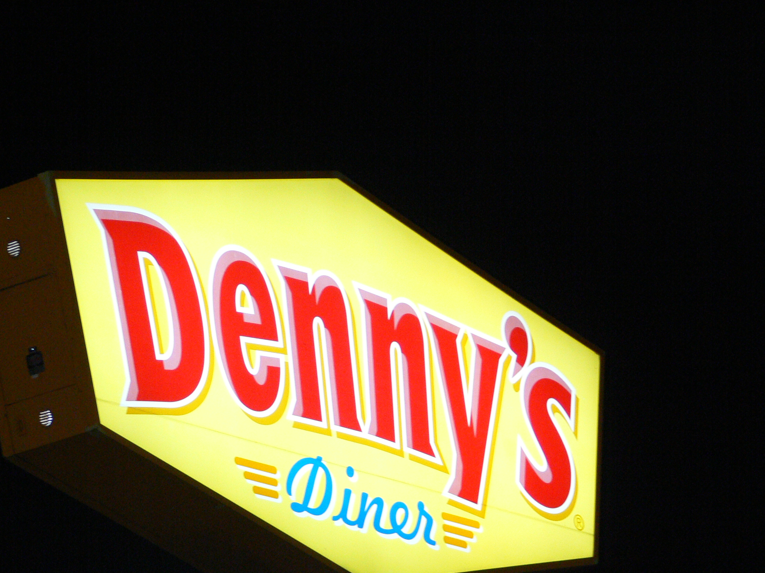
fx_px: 4840
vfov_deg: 6.8
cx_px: 321
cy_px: 363
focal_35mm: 219
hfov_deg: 9.0
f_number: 3.6
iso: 200
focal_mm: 31.8
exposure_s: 1/25
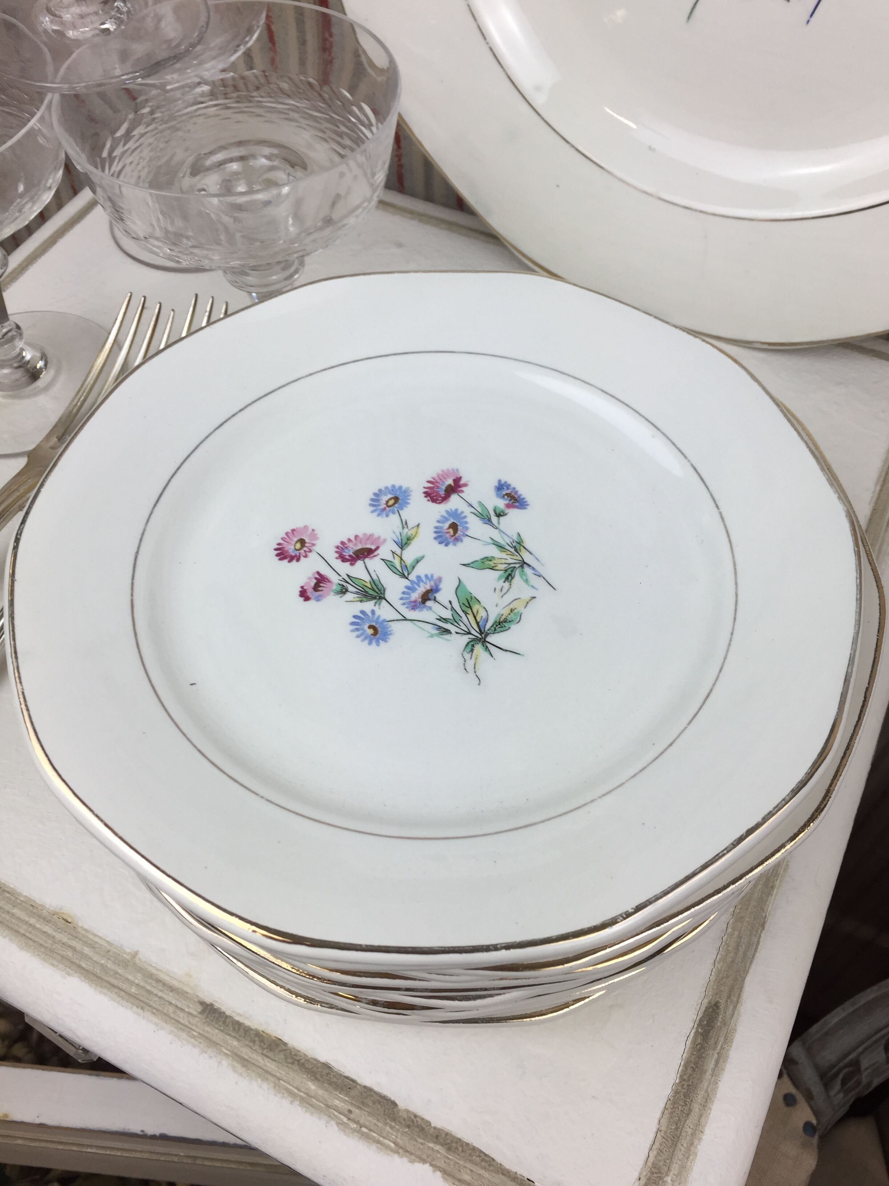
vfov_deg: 61.7
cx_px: 444
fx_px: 993
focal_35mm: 29
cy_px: 593
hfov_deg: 48.2
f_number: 2.2
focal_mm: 4.15
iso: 32
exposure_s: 1/118
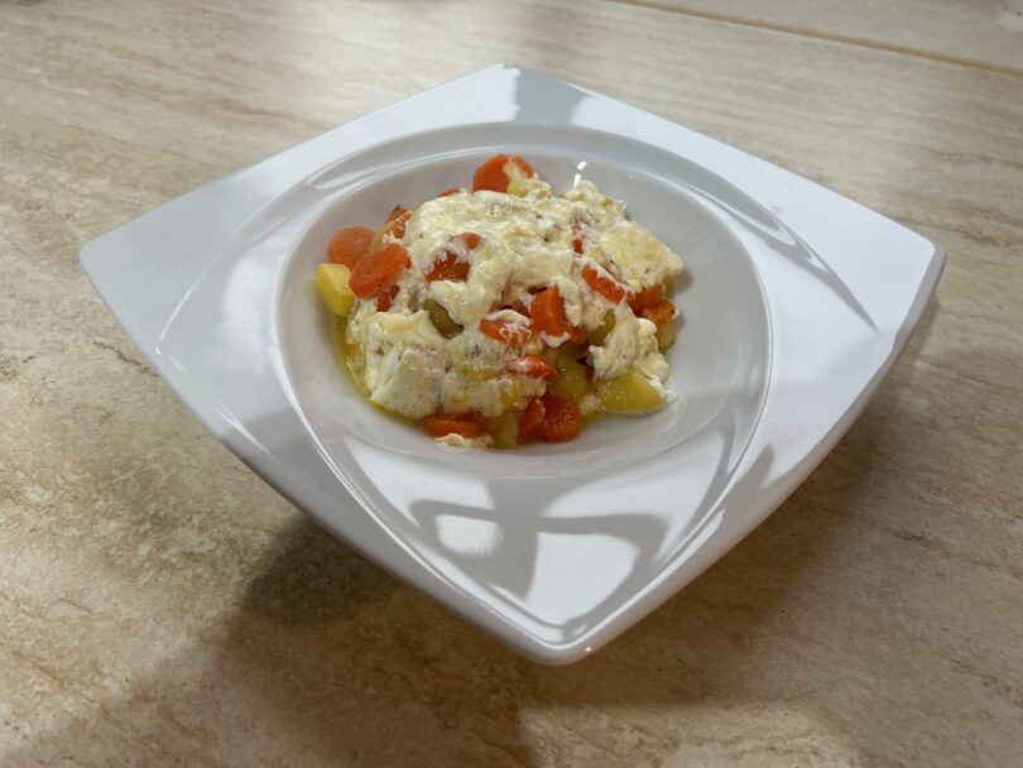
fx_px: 769
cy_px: 384
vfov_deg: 53.1
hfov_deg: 67.3
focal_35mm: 26
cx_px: 512
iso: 64
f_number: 1.5
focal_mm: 5.7
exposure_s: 1/116
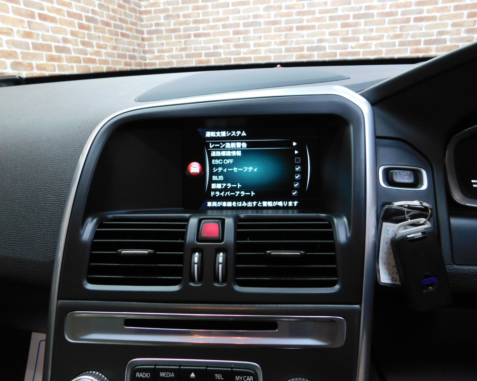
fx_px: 353
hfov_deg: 68.1
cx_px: 232
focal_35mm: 25
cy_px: 188
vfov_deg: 56.8
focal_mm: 4
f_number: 3
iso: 400
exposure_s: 1/25
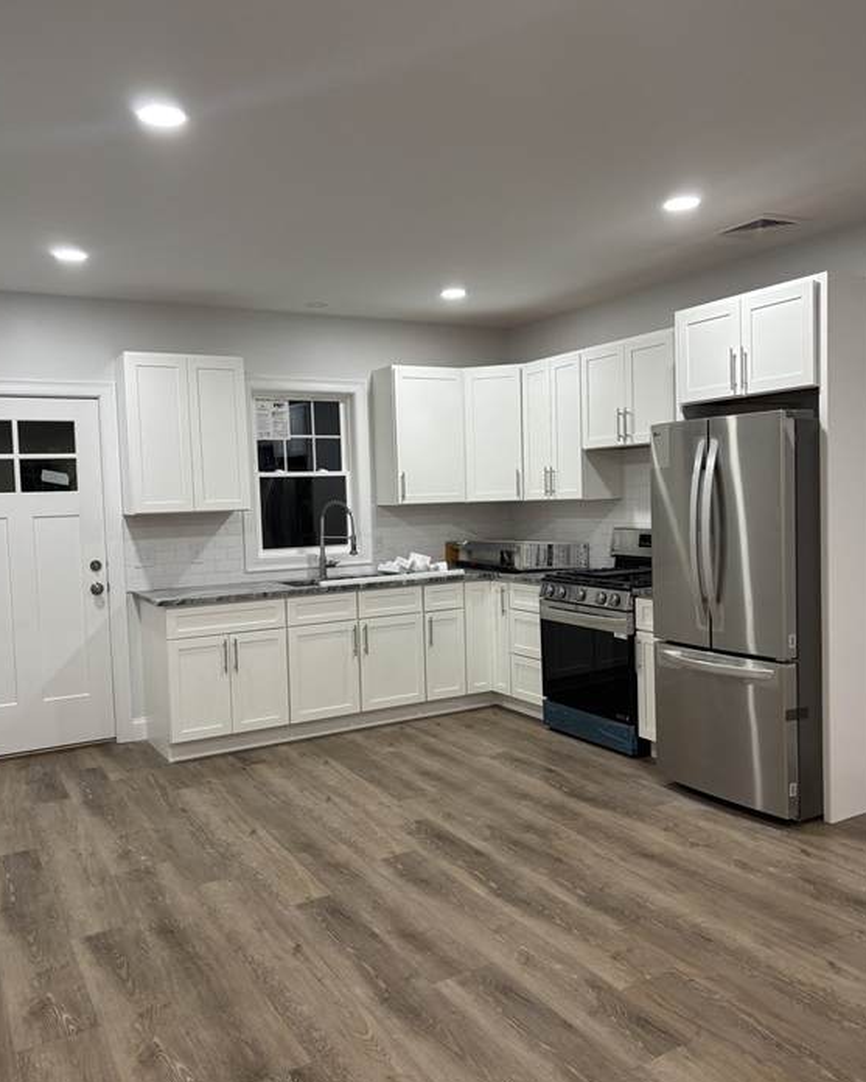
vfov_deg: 62.2
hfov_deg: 51.5
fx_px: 897
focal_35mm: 28
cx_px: 428
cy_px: 544
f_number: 1.6
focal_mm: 5.96
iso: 100
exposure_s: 1/60
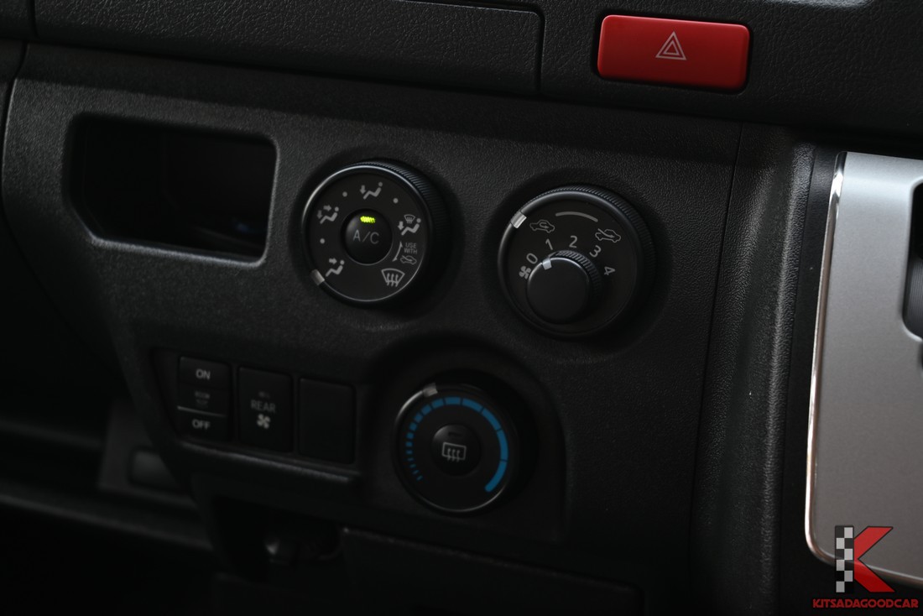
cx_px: 462
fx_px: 1282
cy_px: 308
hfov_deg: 39.6
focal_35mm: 50
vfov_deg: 27.0
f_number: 6.3
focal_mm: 50
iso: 200
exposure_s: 1/45
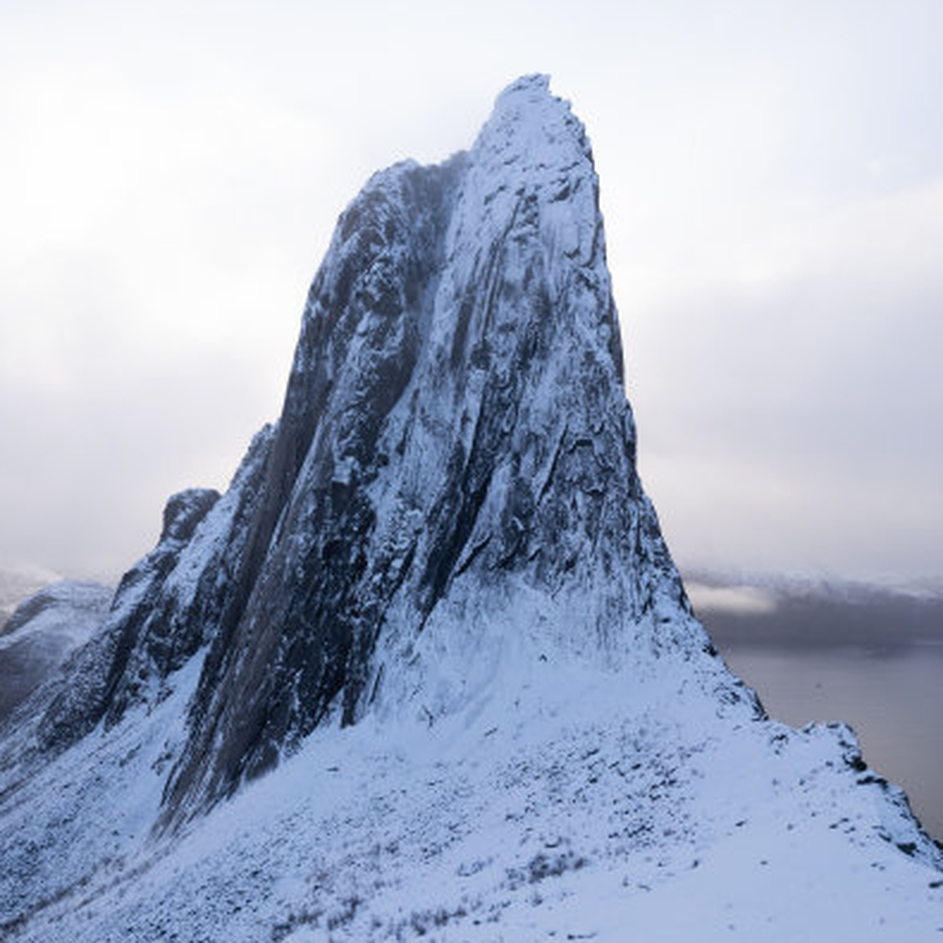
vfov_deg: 55.6
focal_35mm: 29
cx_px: 394
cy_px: 482
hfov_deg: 55.3
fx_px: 894
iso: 100
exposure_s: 1/640
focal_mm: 8.38
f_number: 2.8
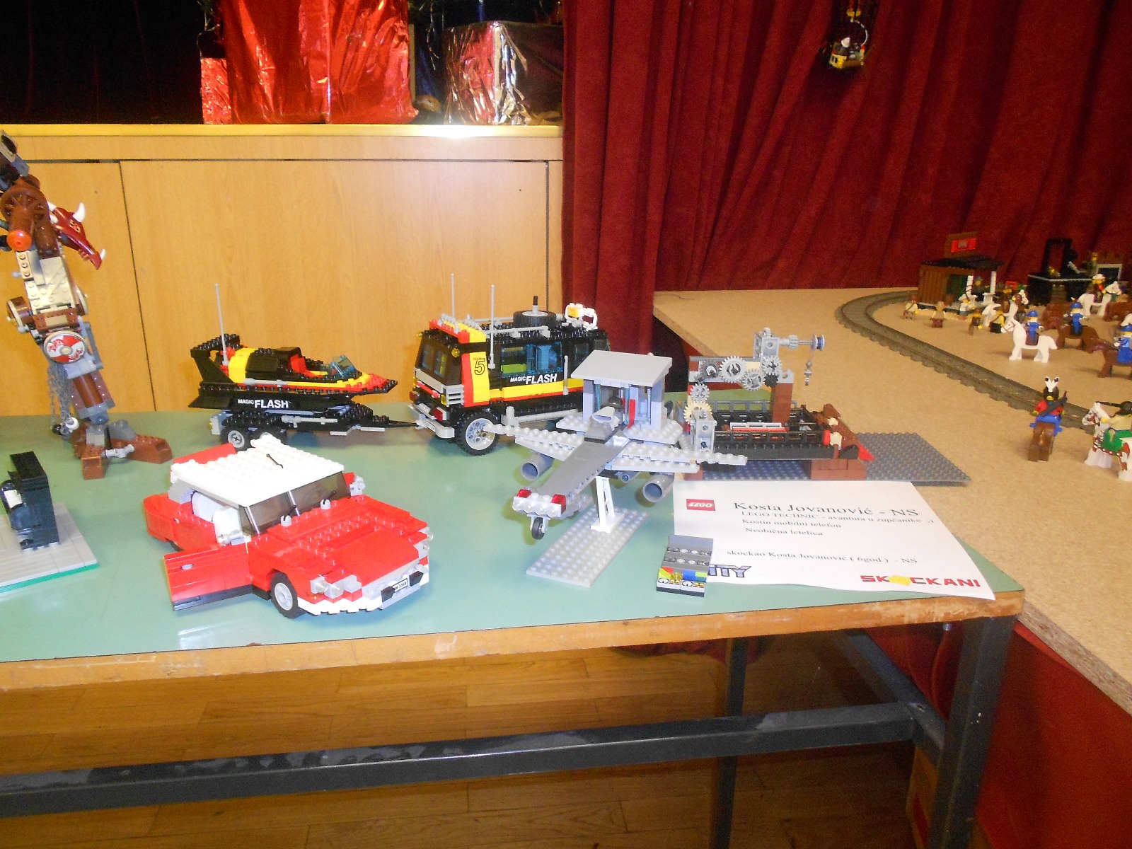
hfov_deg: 67.3
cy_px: 424
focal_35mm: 26
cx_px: 566
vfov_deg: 53.1
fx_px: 850
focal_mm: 4.6
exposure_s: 1/30
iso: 400
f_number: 3.2
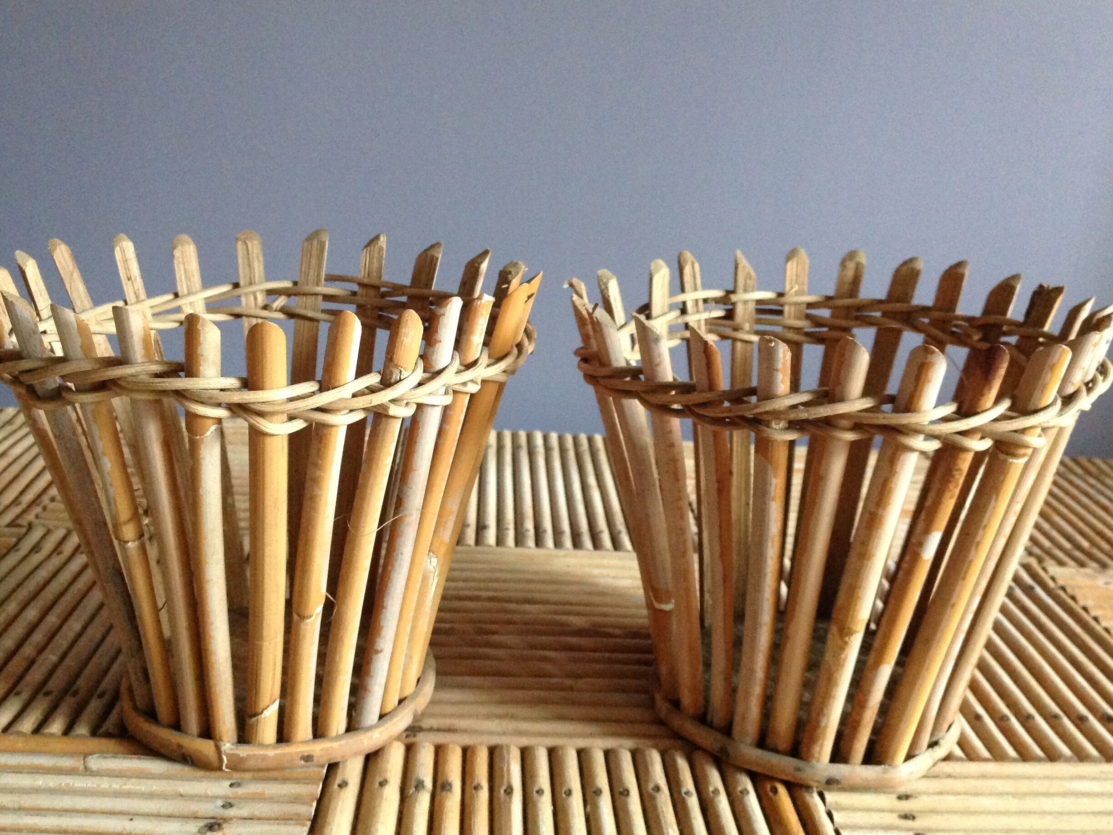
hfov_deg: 50.1
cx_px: 553
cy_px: 406
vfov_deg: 38.7
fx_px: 1190
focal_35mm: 37
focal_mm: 4.28
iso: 400
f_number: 2.4
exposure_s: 1/15
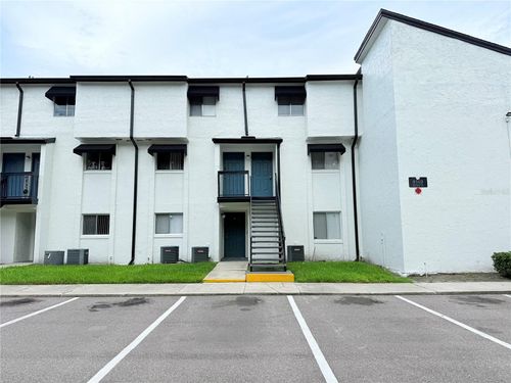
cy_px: 192
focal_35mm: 24
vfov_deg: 56.8
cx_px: 256
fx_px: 354
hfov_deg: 71.6
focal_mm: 6.76
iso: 80
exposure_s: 1/3279
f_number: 1.78
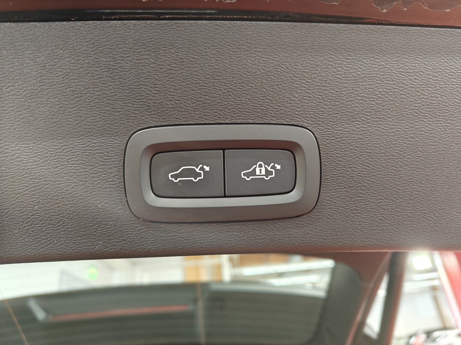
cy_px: 172
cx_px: 230
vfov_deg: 56.8
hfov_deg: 71.6
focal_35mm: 24
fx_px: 320
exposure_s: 1/48
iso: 160
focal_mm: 5.59
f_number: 1.8
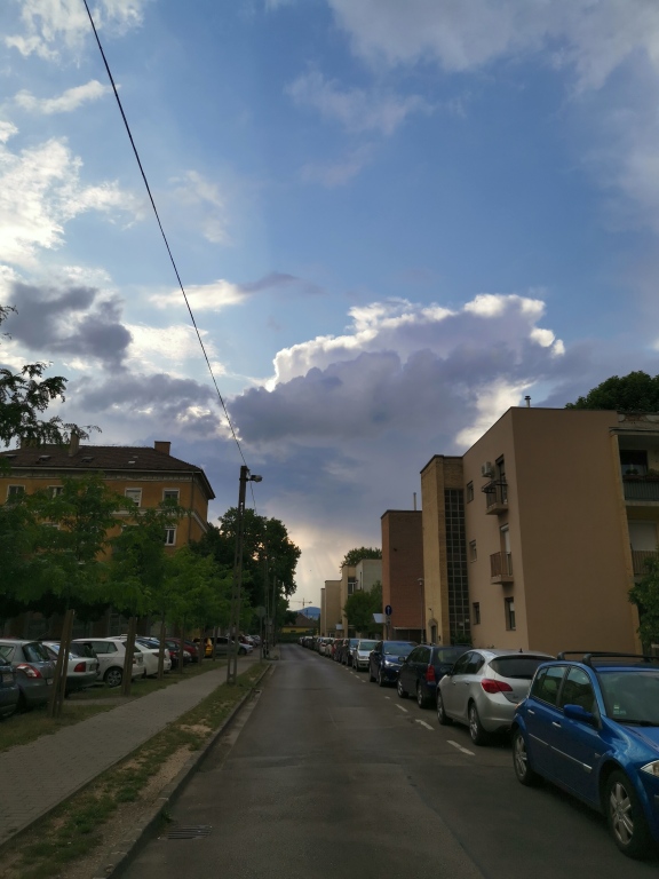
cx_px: 330
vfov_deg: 65.3
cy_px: 440
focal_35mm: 27
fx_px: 685
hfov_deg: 51.4
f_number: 1.8
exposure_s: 1/1592
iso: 50
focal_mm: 5.58
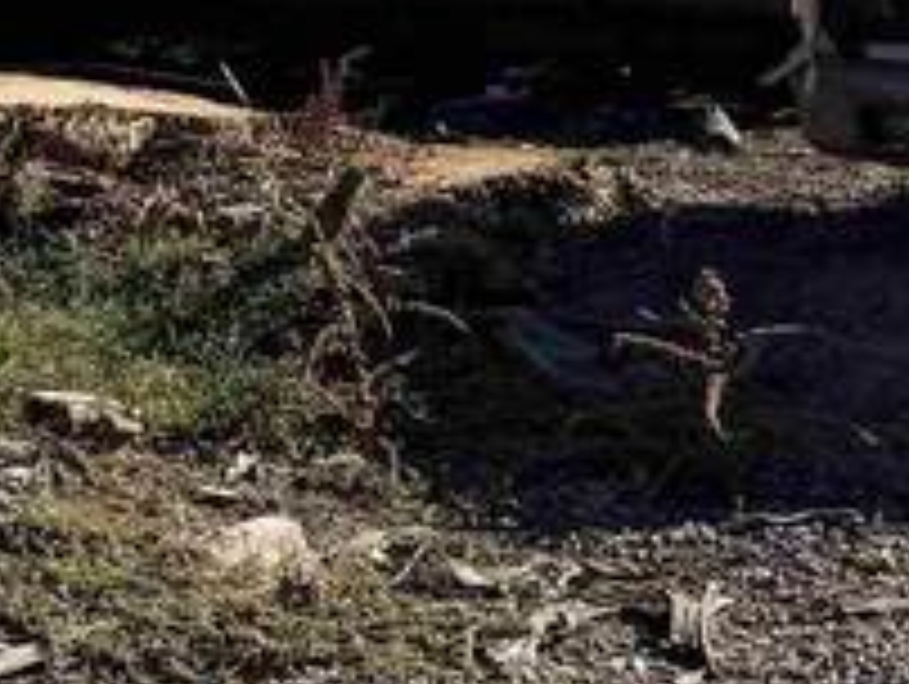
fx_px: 3996
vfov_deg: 9.7
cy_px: 94
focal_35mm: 152
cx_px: -234
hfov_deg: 12.6
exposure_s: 1/4975
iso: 80
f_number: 1.78
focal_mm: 6.76
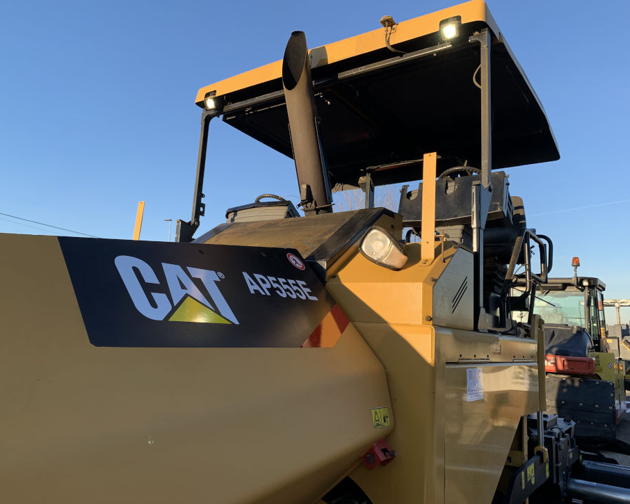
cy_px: 250
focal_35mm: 28
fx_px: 522
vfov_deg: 51.5
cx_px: 295
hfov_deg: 62.1
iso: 25
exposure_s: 1/722
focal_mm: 4.25
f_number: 1.8
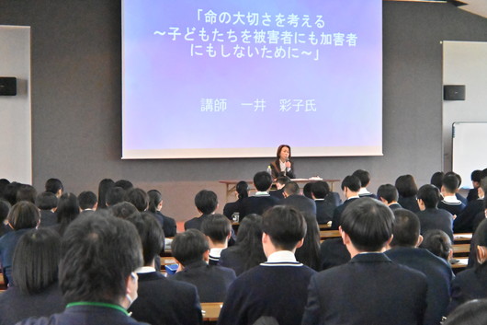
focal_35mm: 75
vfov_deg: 18.2
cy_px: 162
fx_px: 1014
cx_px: 244
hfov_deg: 27.0
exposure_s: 1/1000
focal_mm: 50
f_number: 6.3
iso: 16000
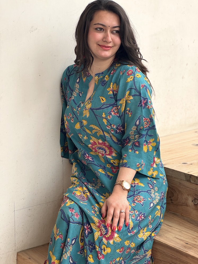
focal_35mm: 77
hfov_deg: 19.1
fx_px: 587
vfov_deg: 25.3
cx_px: 99
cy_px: 132
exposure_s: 1/99
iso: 50
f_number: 2.8
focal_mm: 9
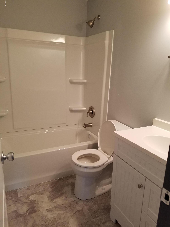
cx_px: 85
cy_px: 114
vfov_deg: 67.3
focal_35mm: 26
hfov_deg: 53.1
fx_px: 170
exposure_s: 1/60
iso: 160
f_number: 1.7
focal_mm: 4.2
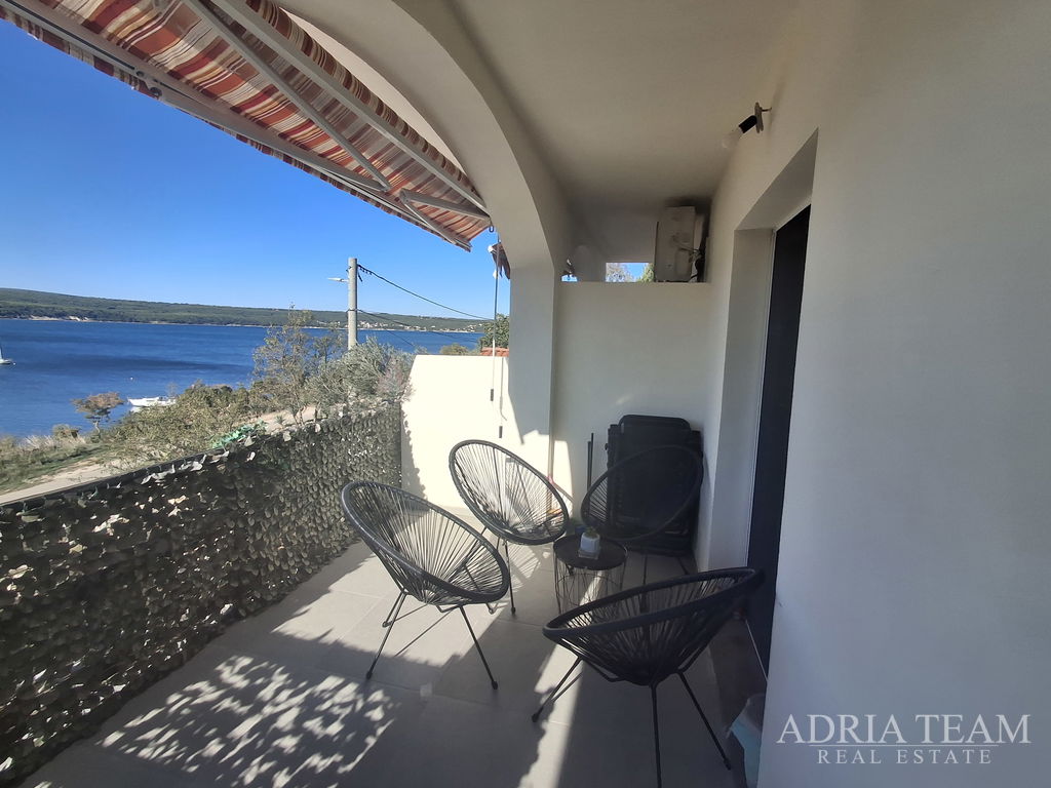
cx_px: 526
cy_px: 394
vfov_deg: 78.1
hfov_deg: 94.5
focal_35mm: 16
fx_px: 486
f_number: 2.2
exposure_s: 1/1332
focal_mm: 1.64
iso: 40
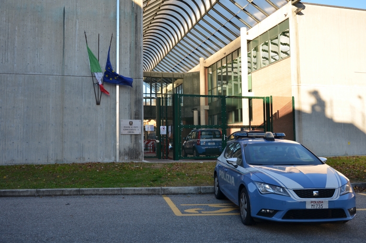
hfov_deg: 53.2
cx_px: 183
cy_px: 122
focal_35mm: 36
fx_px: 365
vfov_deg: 36.7
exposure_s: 1/160
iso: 100
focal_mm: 24
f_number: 6.3
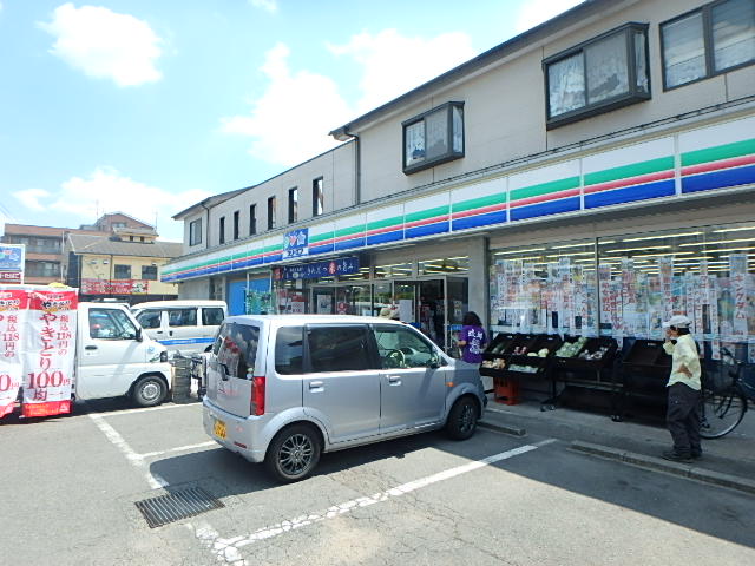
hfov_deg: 79.0
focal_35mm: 21
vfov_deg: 63.4
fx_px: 458
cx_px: 378
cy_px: 283
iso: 125
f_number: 3.5
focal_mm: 3.7
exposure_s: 1/640
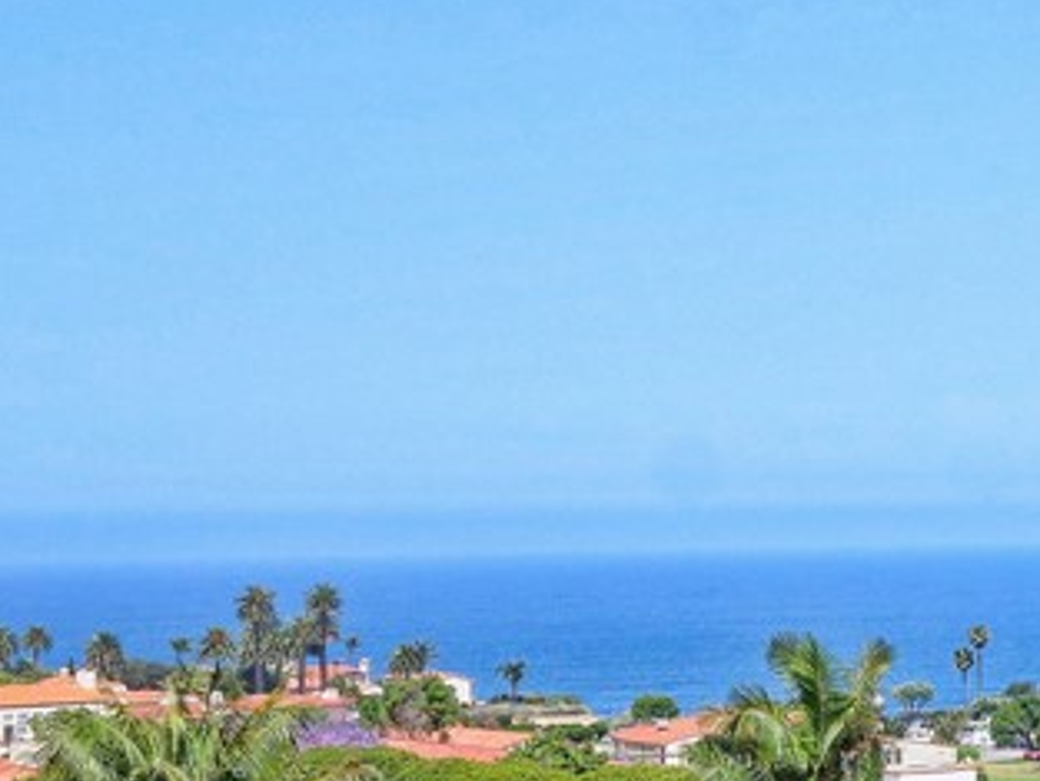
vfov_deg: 15.1
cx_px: 1475
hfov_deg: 18.2
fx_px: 2945
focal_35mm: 98
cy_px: 352
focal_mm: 15
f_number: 14
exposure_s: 1/125
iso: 250
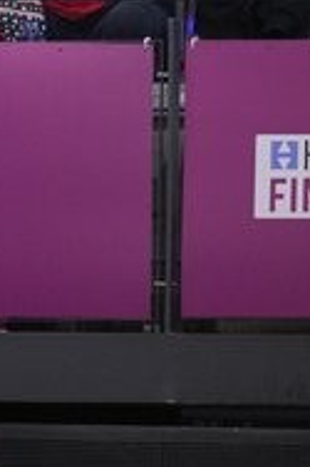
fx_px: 8281
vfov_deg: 3.2
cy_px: -253
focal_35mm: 640
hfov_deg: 2.1
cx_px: 2
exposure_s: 1/1600
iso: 5000
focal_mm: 200
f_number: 2.8
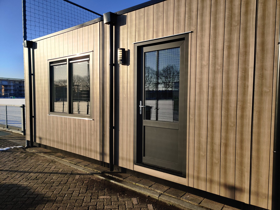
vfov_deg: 51.4
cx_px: 140
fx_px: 218
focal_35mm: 27
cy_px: 105
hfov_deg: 65.3
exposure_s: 1/1270
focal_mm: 4.75
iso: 125
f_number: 1.65
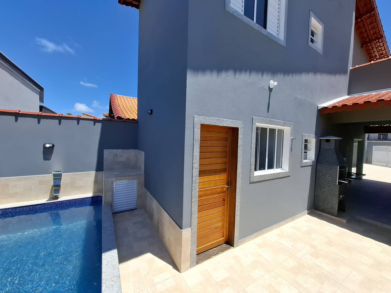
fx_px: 147
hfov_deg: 106.2
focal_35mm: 13
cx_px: 196
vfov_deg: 89.9
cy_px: 146
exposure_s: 1/1618
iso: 40
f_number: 2.2
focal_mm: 1.74
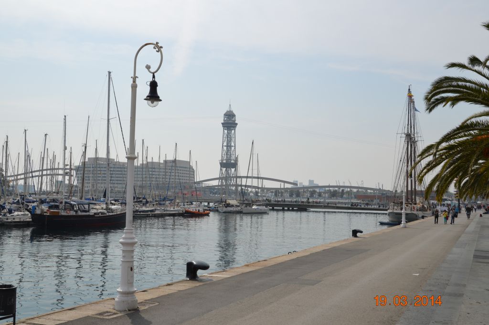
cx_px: 244
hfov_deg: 53.2
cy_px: 162
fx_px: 489
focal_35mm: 36
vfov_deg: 36.8
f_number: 9
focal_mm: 24
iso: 100
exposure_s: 1/320
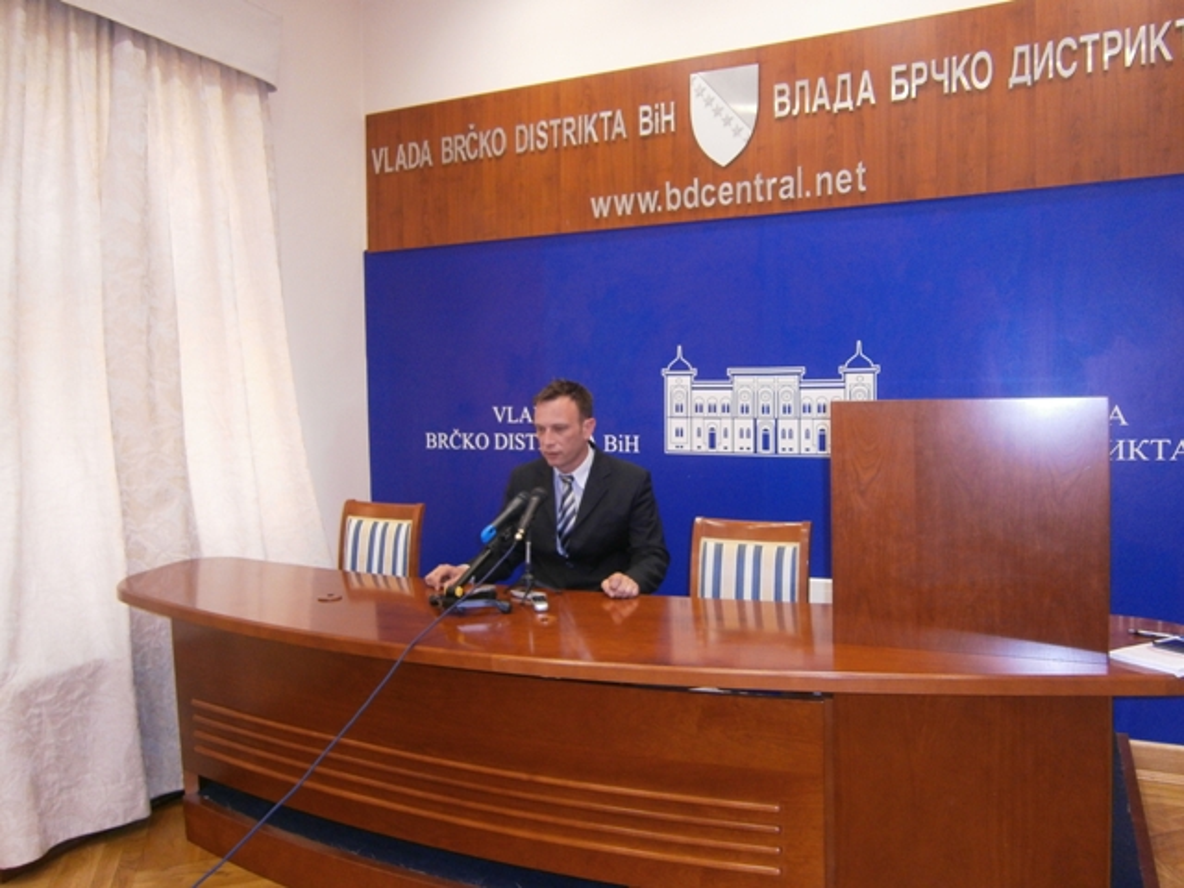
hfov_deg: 67.3
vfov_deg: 53.1
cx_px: 592
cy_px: 444
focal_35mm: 26
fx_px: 889
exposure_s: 1/30
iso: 160
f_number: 2.8
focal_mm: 4.7
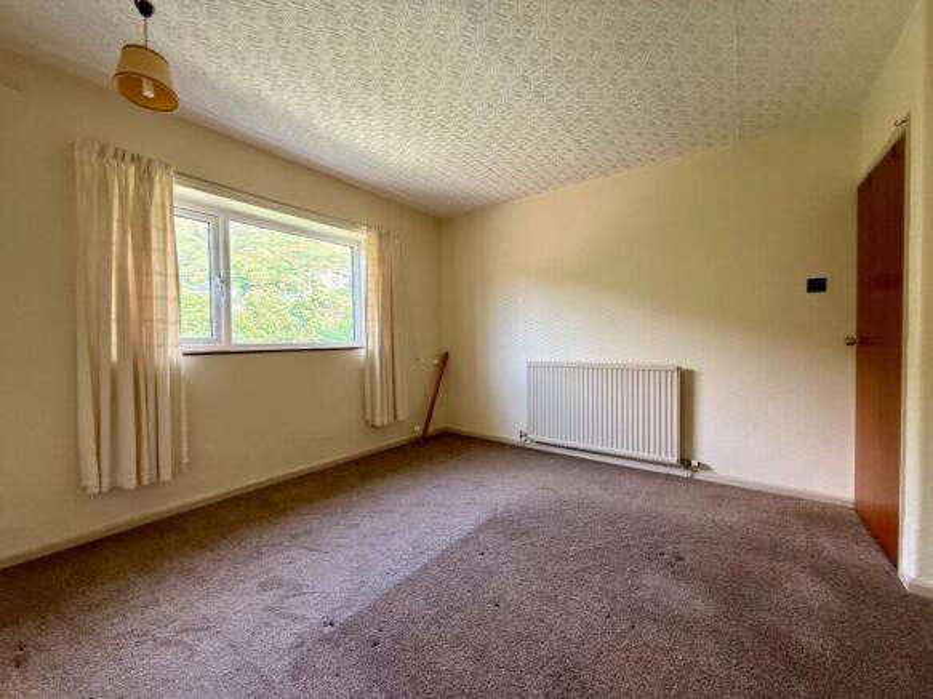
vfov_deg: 85.7
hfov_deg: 102.1
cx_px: 466
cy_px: 350
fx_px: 377
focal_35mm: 14
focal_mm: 2.22
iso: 160
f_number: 2.2
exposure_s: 1/99
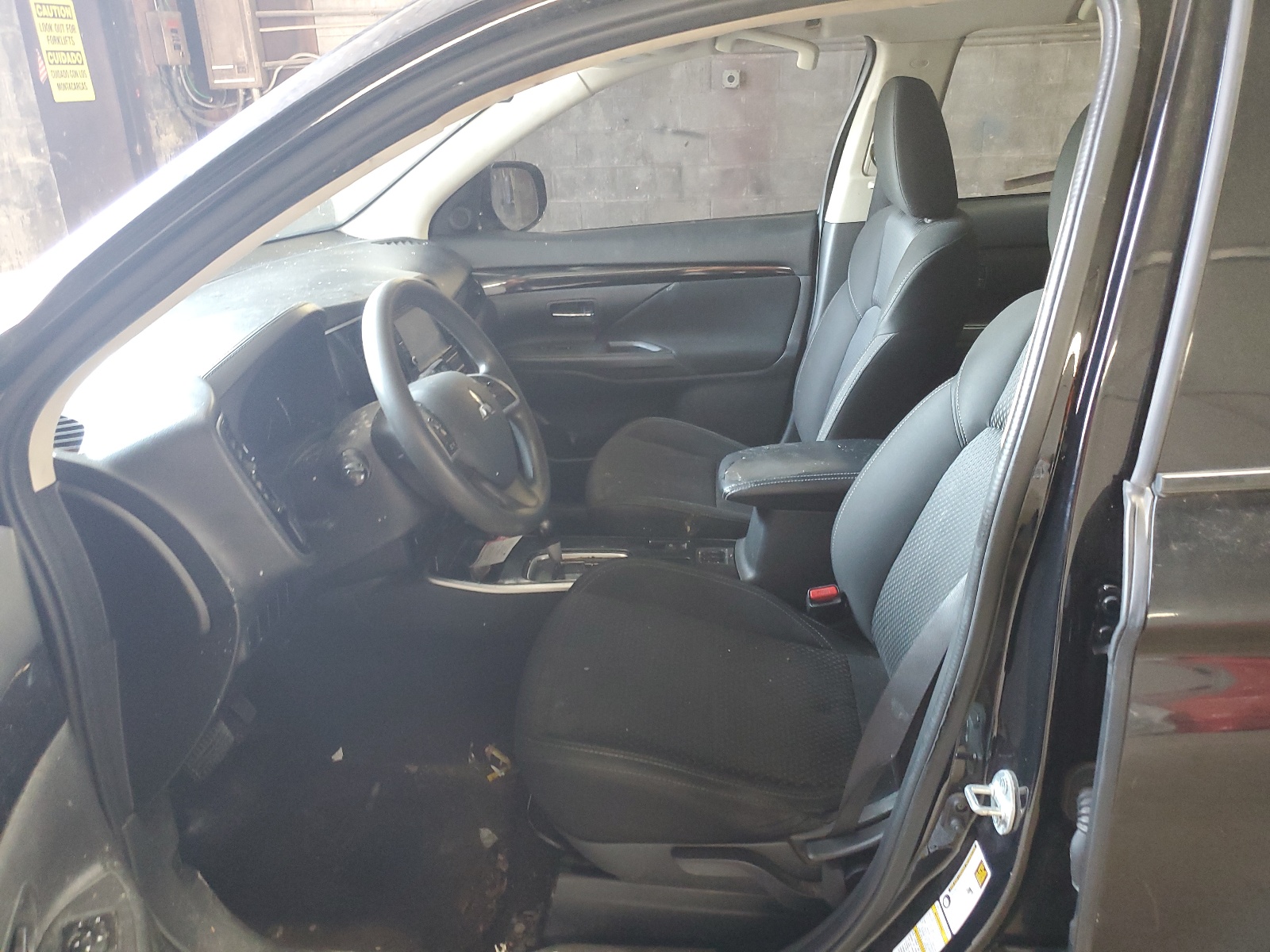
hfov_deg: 67.3
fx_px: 954
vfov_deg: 53.1
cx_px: 635
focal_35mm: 26
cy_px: 476
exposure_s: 1/60.2
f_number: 1.5
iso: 249
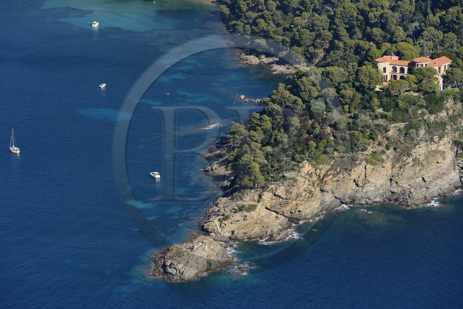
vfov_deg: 6.9
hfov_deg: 10.3
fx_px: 2572
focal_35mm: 200
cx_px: 232
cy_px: 154
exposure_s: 1/1600
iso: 800
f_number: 10
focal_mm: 200
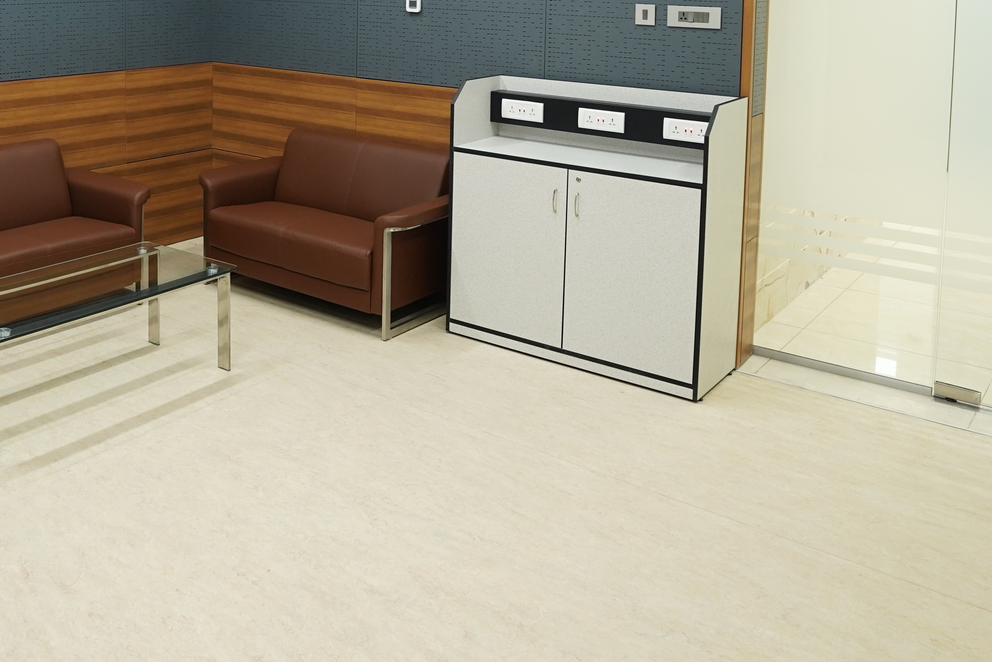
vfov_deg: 34.0
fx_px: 992
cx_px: 298
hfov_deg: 51.7
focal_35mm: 36
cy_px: 19
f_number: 4.5
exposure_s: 1/100
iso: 1250
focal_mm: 17
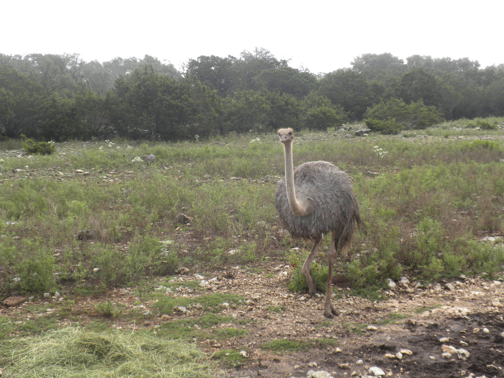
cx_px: 252
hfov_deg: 36.8
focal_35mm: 52
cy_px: 189
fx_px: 757
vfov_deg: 28.0
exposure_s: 1/222
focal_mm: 9.1
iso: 64
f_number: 4.3
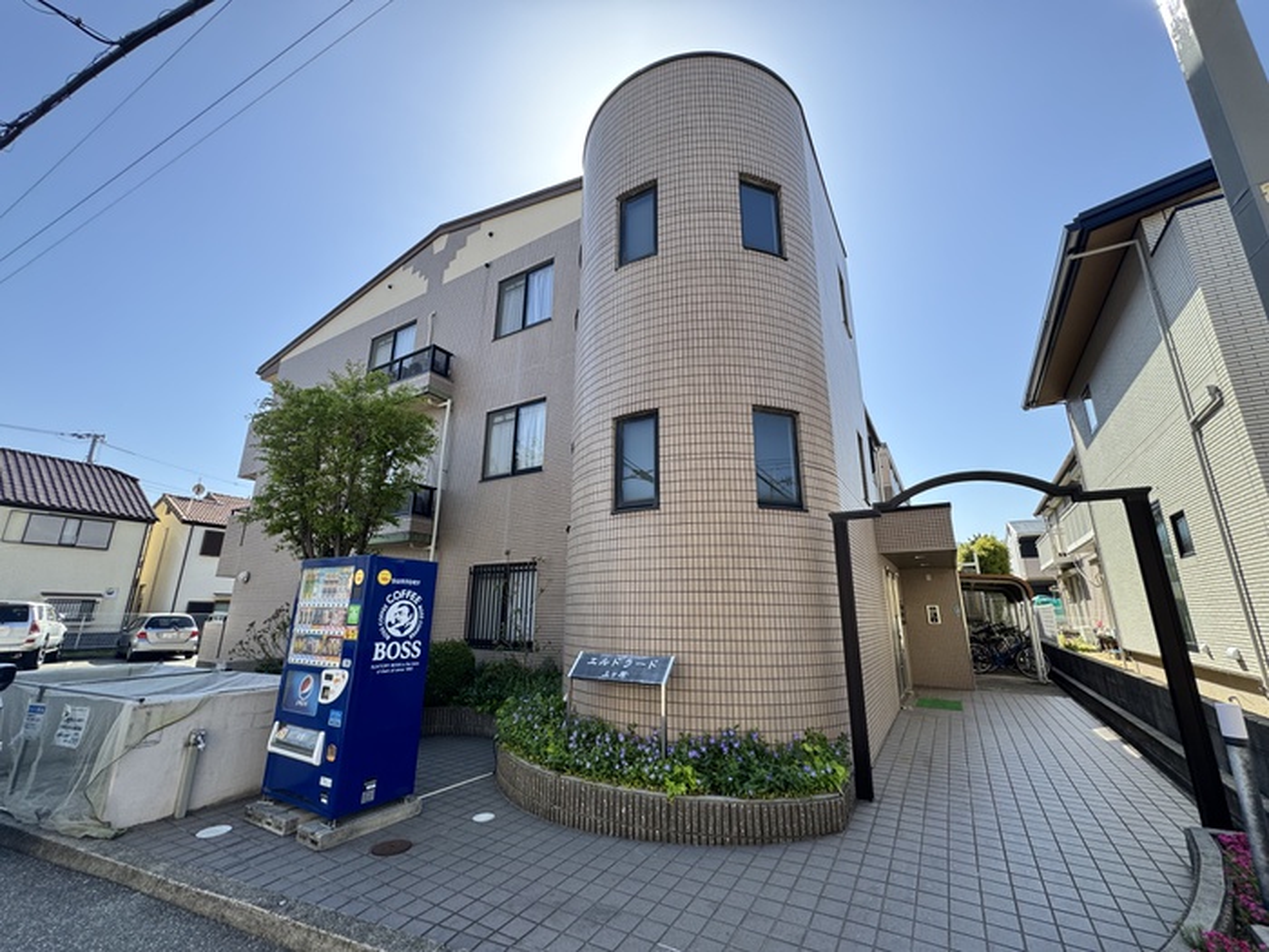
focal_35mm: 14
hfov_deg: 102.1
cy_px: 476
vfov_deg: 85.7
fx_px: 513
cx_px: 634
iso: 40
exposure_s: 1/533
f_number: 2.2
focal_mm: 2.22
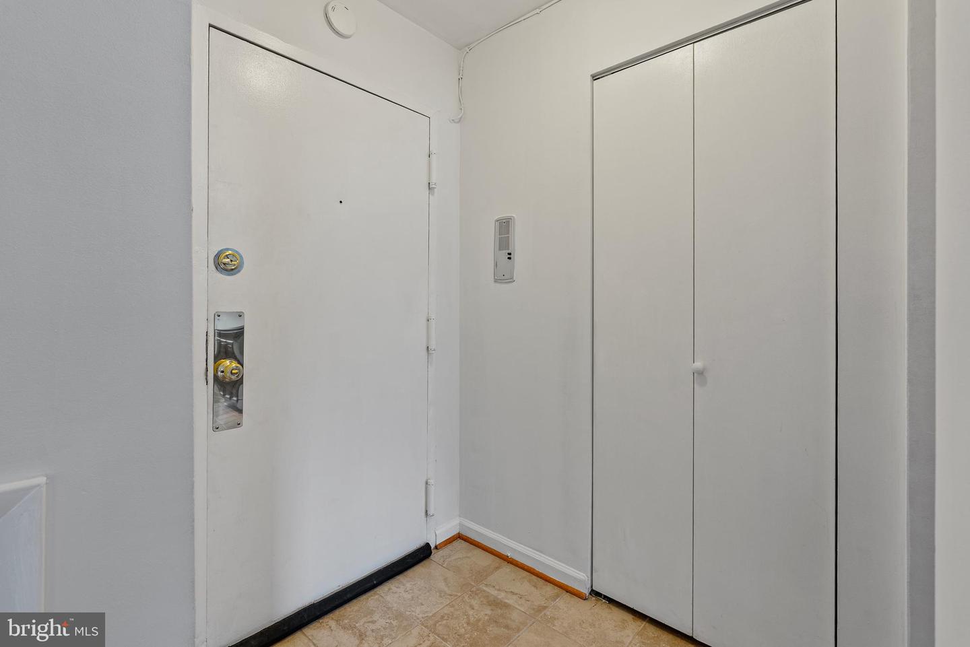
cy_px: 324
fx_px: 431
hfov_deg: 96.7
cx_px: 485
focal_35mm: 16
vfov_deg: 73.8
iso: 200
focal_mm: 16
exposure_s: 1
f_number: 8
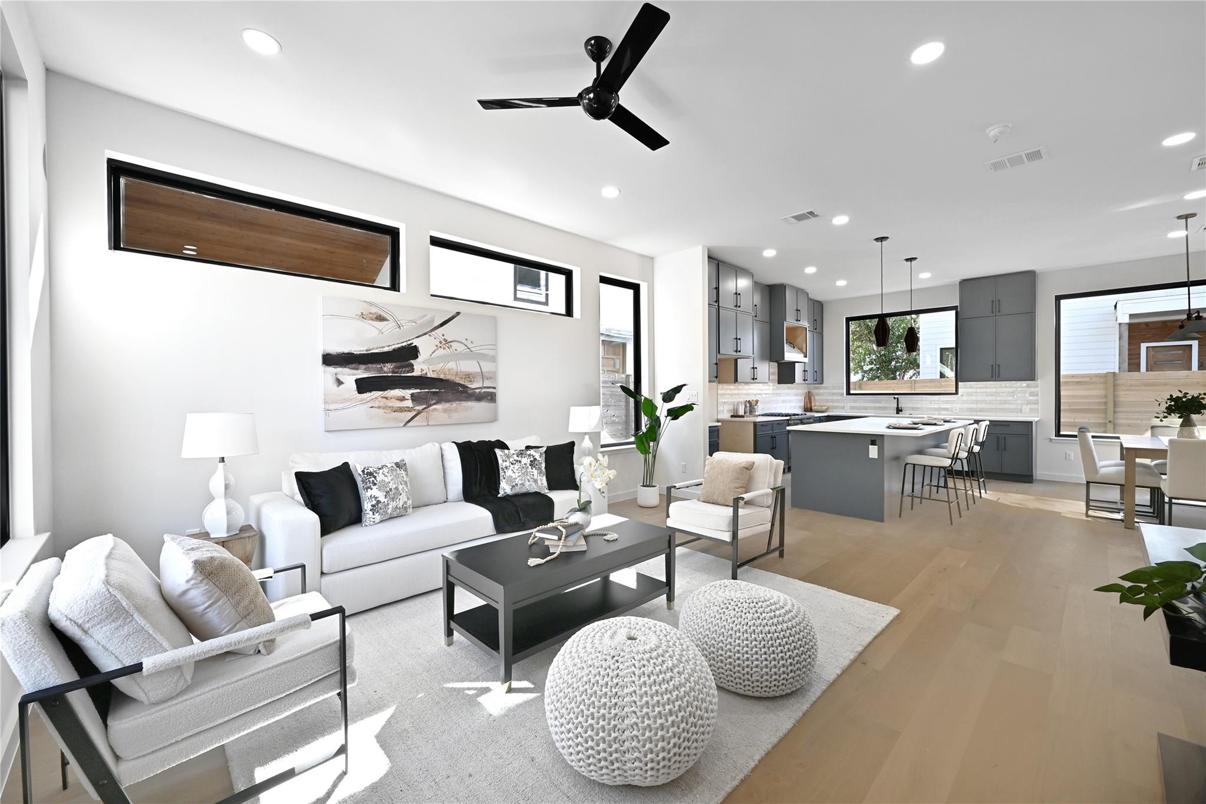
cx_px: 603
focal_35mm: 14
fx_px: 469
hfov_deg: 104.2
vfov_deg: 81.2
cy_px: 402
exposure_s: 1/13
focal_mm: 14
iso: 400
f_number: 10
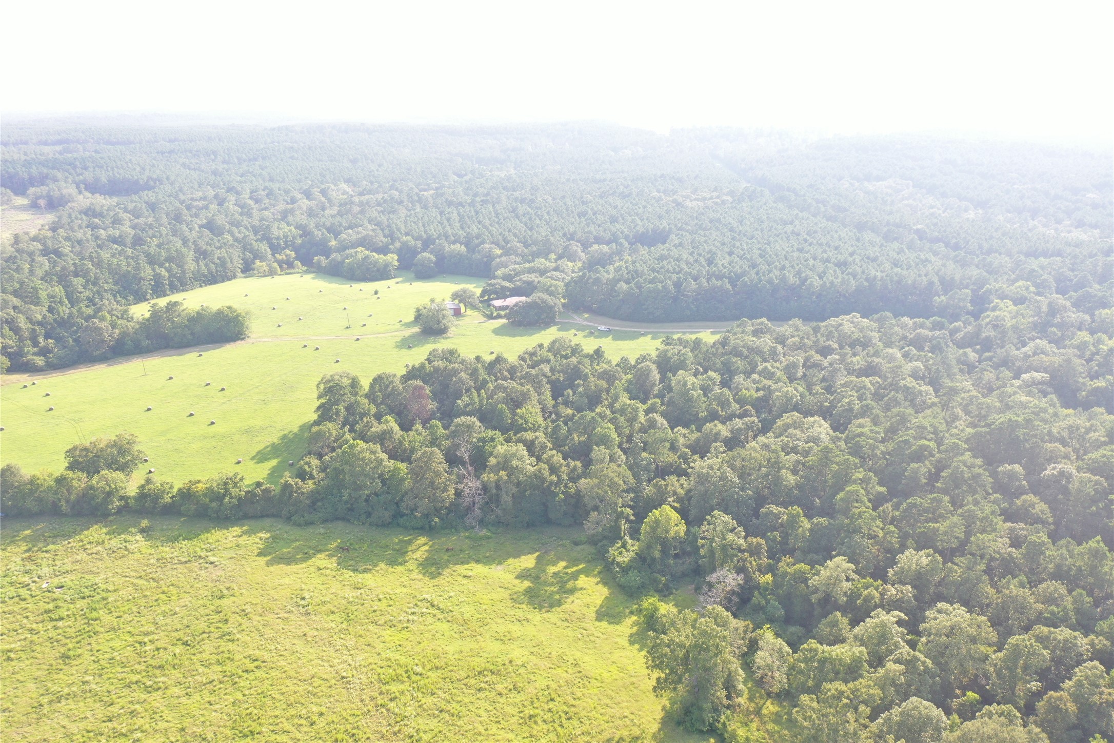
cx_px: 557
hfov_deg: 65.5
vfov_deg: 46.4
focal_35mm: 28
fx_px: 866
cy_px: 372
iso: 100
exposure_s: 1/120
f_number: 4.5
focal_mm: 10.26
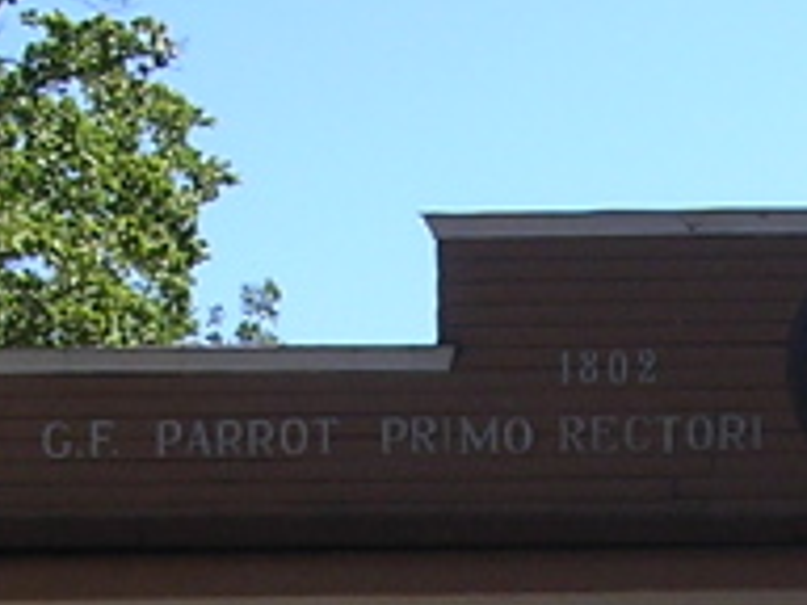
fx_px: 4150
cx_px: 954
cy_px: 1027
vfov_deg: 8.1
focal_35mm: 178
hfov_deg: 10.9
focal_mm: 5.8
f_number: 2.8
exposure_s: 1/549
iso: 100
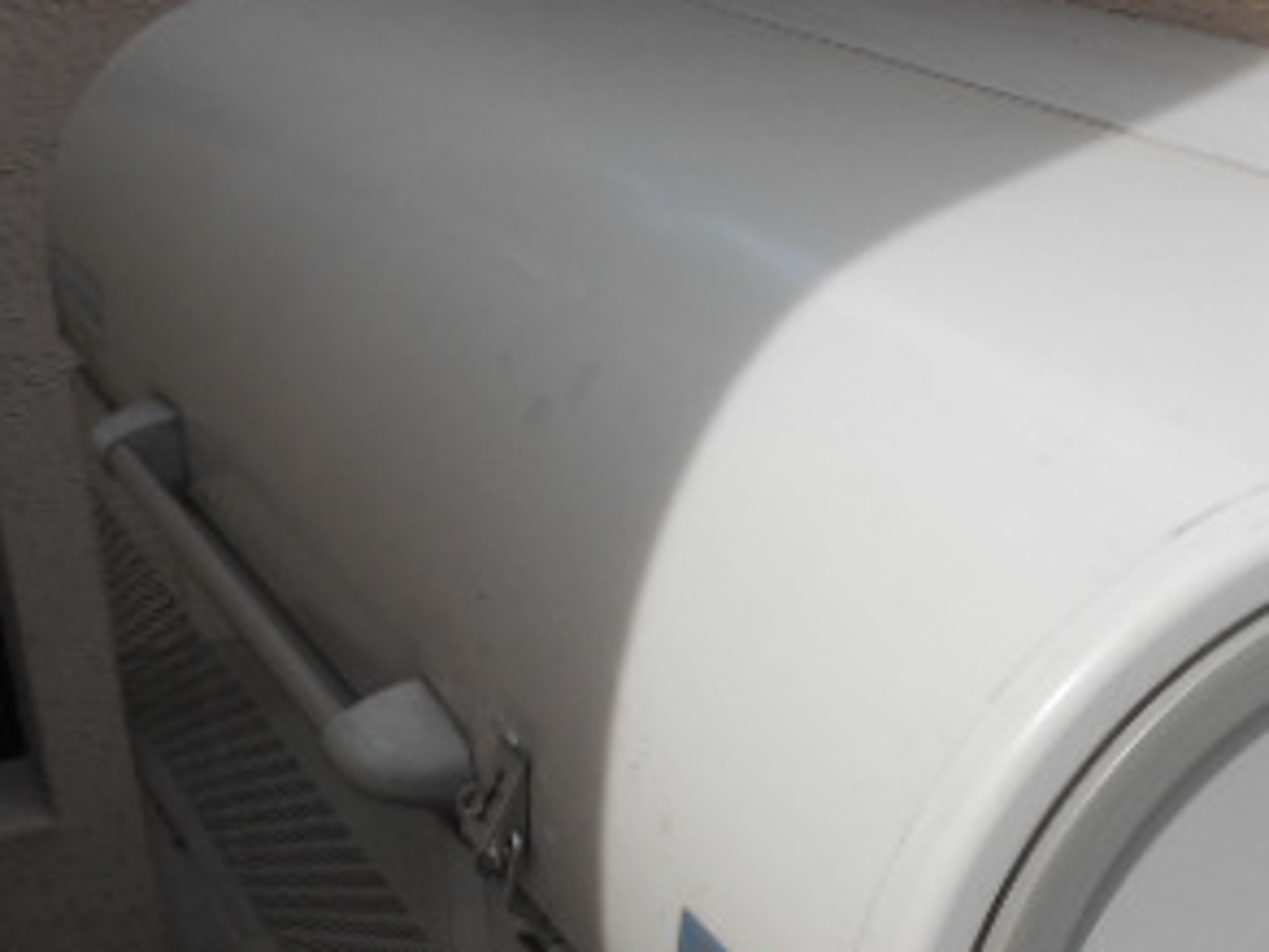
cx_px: 865
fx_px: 2090
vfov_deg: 24.8
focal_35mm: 57
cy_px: 878
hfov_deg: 33.4
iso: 80
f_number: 3.2
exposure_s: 1/1000
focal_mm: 4.6
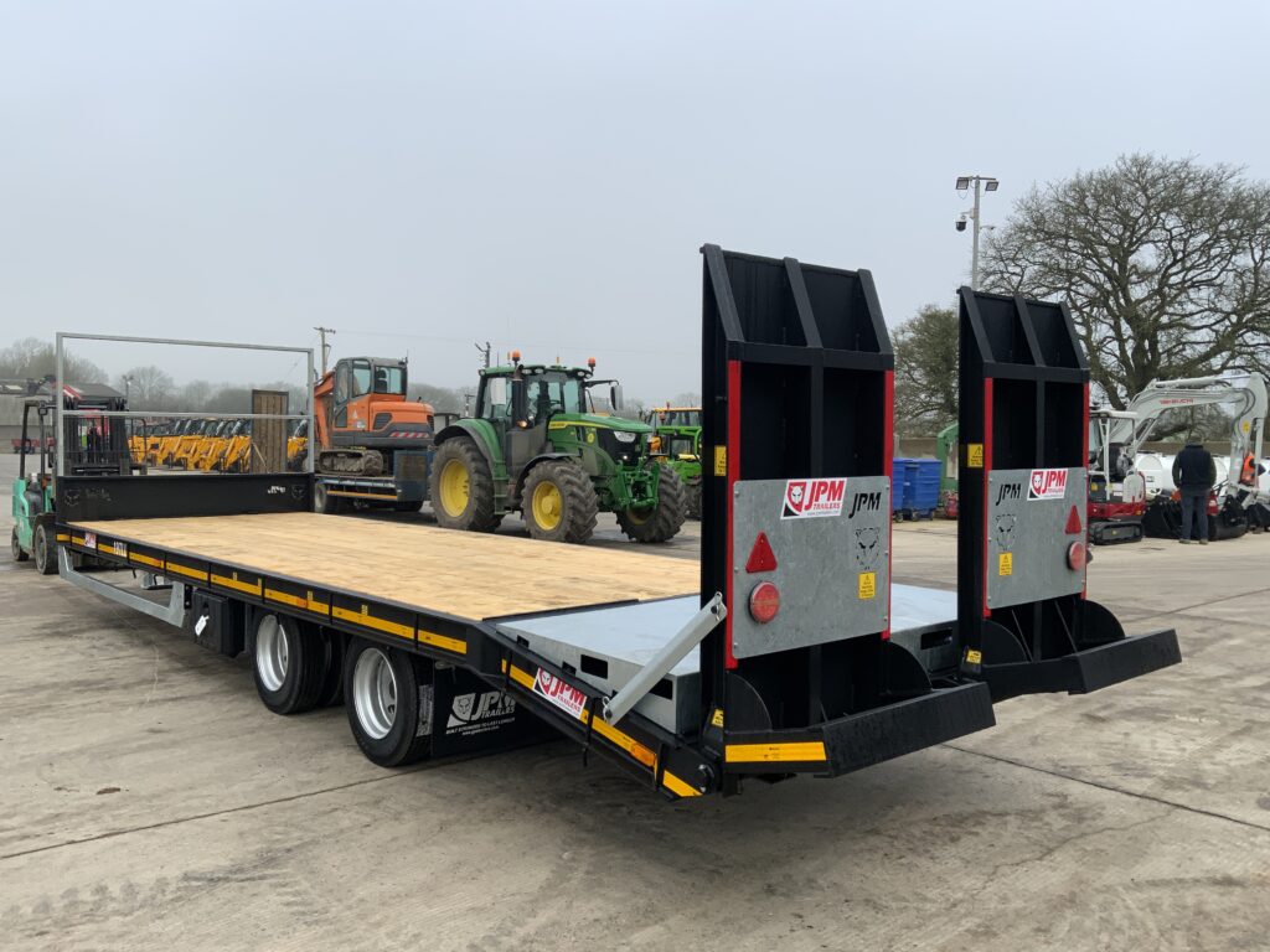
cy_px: 476
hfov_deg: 61.7
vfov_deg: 48.2
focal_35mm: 29
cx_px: 635
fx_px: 1064
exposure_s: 1/465
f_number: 1.8
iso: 16
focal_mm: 3
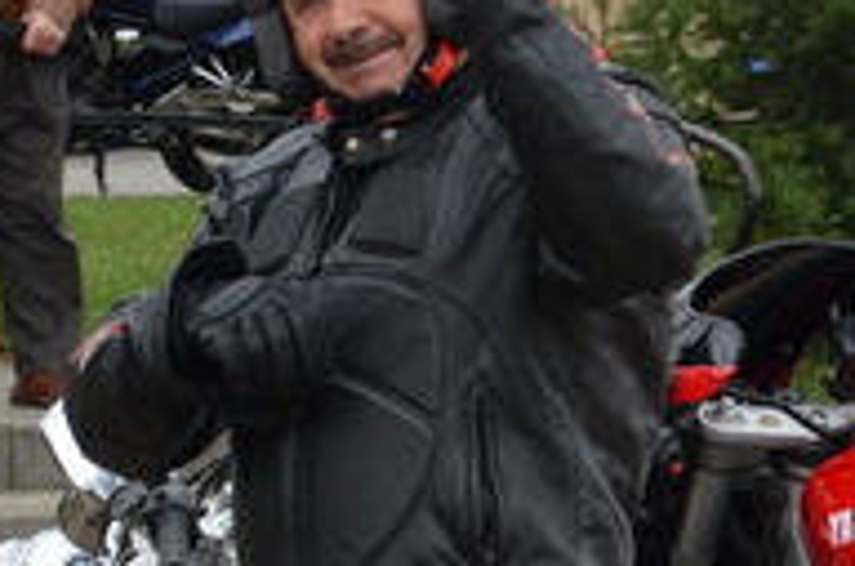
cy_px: 615
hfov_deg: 7.5
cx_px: 303
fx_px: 6562
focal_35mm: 277
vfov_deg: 4.9
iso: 1600
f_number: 11
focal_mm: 50
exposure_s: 1/500
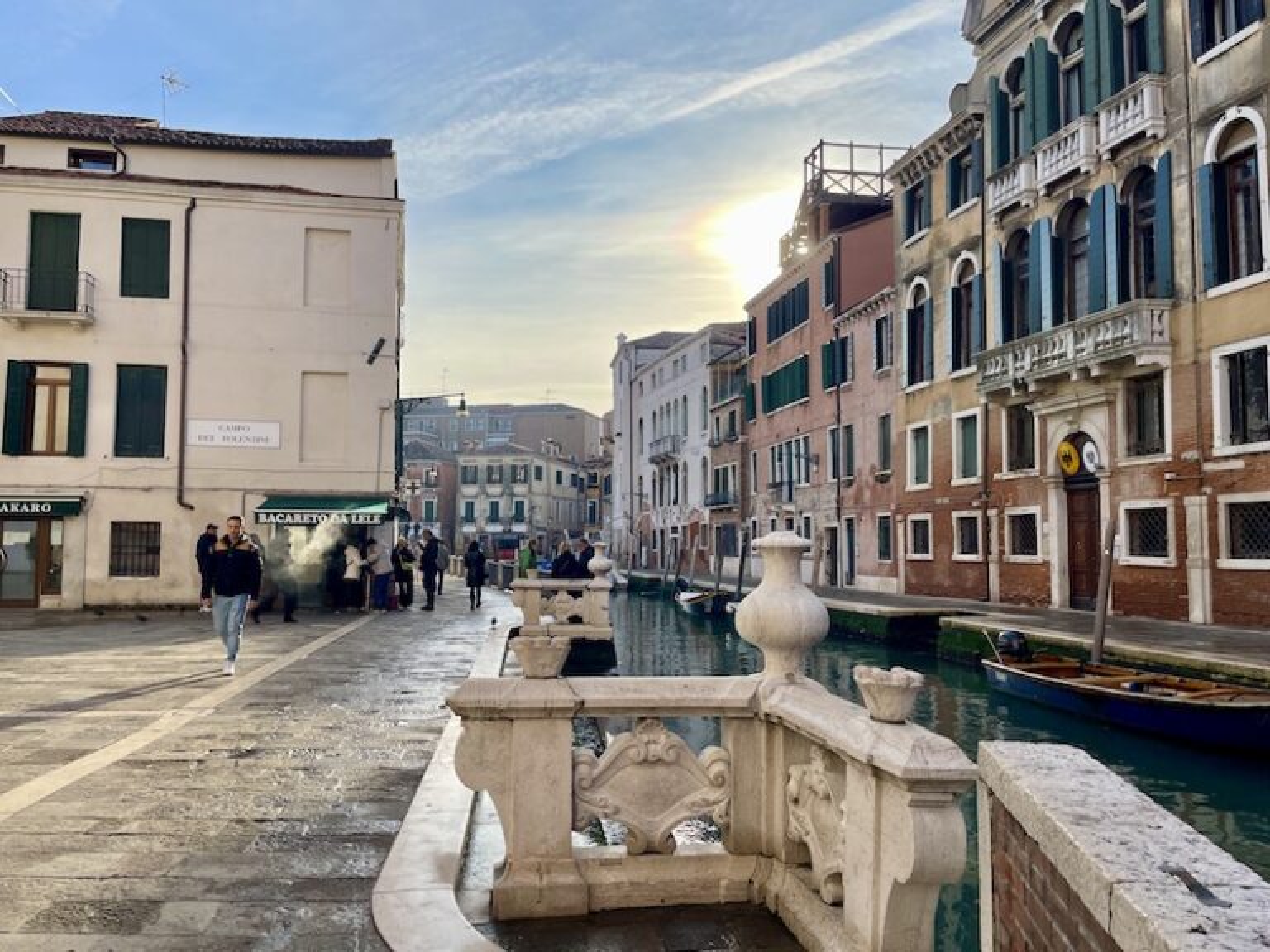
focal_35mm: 25
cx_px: 635
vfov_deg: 54.9
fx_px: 917
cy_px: 476
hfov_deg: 69.4
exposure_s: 1/4049
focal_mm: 5.1
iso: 32
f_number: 1.6
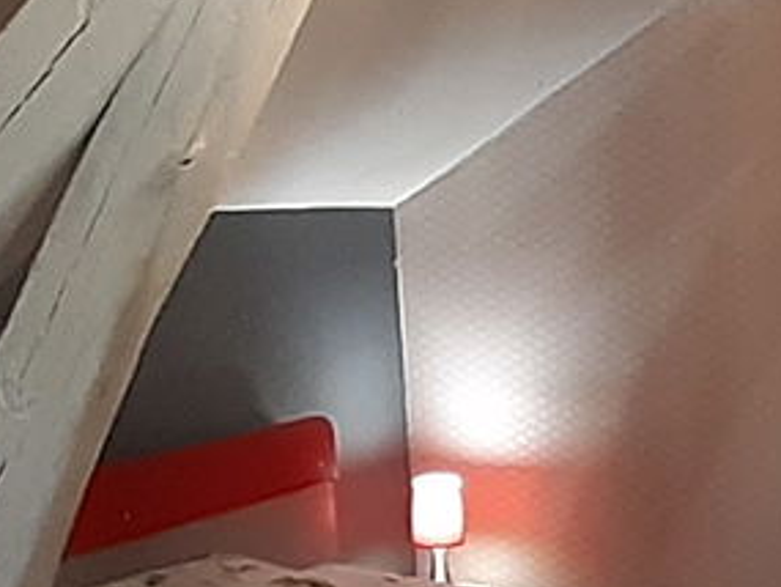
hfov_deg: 26.0
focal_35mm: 73
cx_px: 666
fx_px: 1648
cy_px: 510
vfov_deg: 19.9
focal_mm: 1.13
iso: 320
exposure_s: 1/25
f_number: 2.2
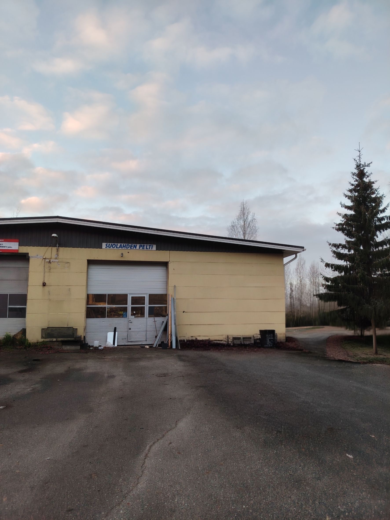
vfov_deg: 71.6
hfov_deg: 56.8
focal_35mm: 24
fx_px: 361
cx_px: 195
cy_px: 260
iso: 197
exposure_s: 1/100
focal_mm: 5.25
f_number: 1.75
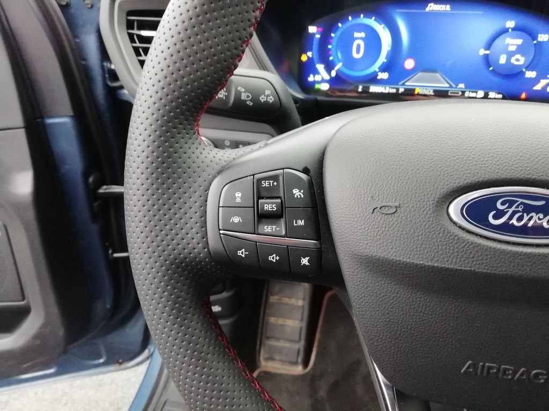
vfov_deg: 53.1
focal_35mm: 26
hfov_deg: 67.3
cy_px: 206
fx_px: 412
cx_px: 274
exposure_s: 1/25
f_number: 2.2
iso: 320
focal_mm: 3.21
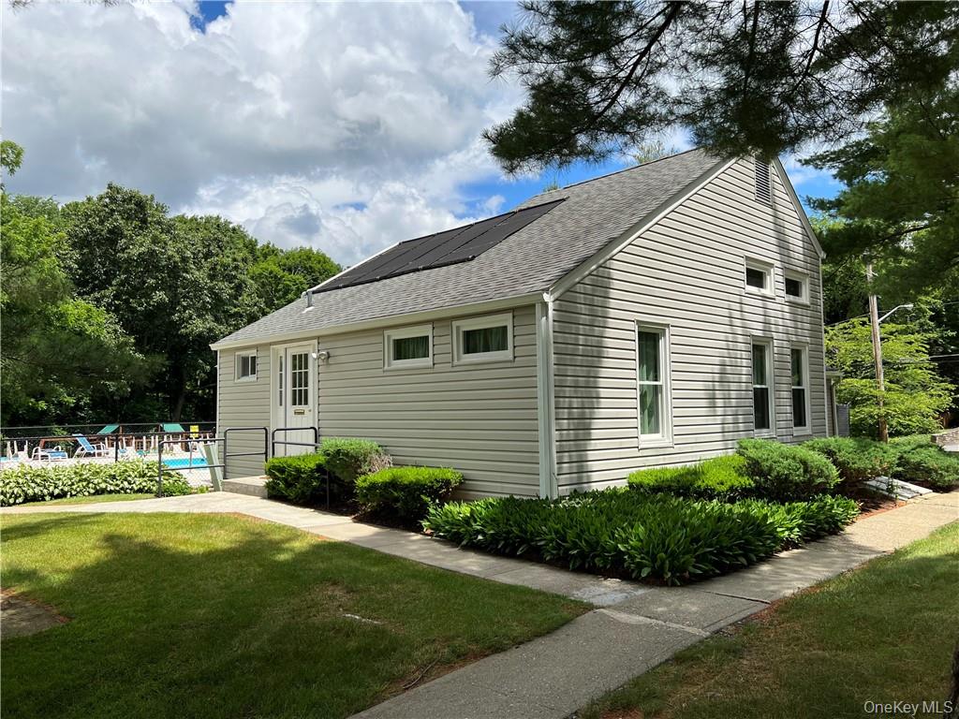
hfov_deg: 67.3
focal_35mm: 26
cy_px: 360
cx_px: 480
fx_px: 720
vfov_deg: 53.1
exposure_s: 1/4831
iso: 50
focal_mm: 5.7
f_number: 1.5
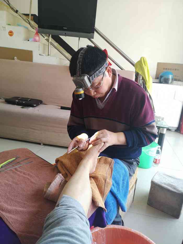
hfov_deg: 51.4
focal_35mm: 27
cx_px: 92
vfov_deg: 65.3
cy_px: 122
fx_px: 190
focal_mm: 5.58
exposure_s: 1/50
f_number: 1.8
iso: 80
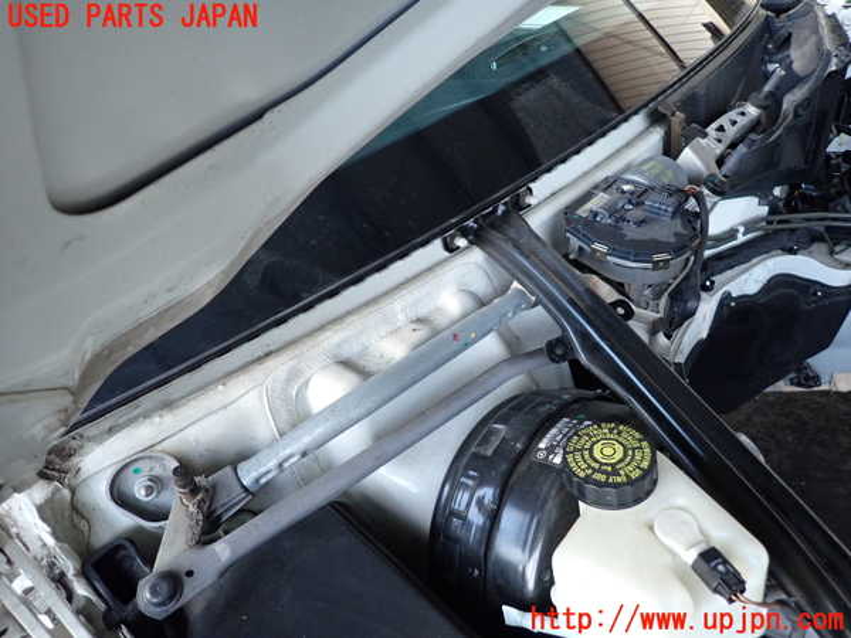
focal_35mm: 25
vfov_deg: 54.9
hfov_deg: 69.4
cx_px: 426
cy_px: 319
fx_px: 615
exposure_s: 1/125
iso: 500
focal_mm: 4.5
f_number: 2
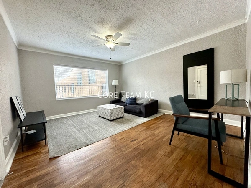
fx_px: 102
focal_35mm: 14
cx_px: 126
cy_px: 94
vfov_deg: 85.7
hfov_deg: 102.1
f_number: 2.2
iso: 250
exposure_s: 1/120
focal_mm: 2.22
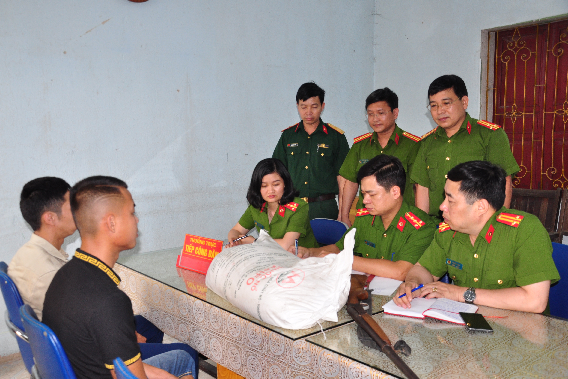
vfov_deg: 35.9
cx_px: 280
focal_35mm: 37
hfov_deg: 51.9
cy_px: 194
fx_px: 584
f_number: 3.8
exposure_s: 1/60
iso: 640
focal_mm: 24
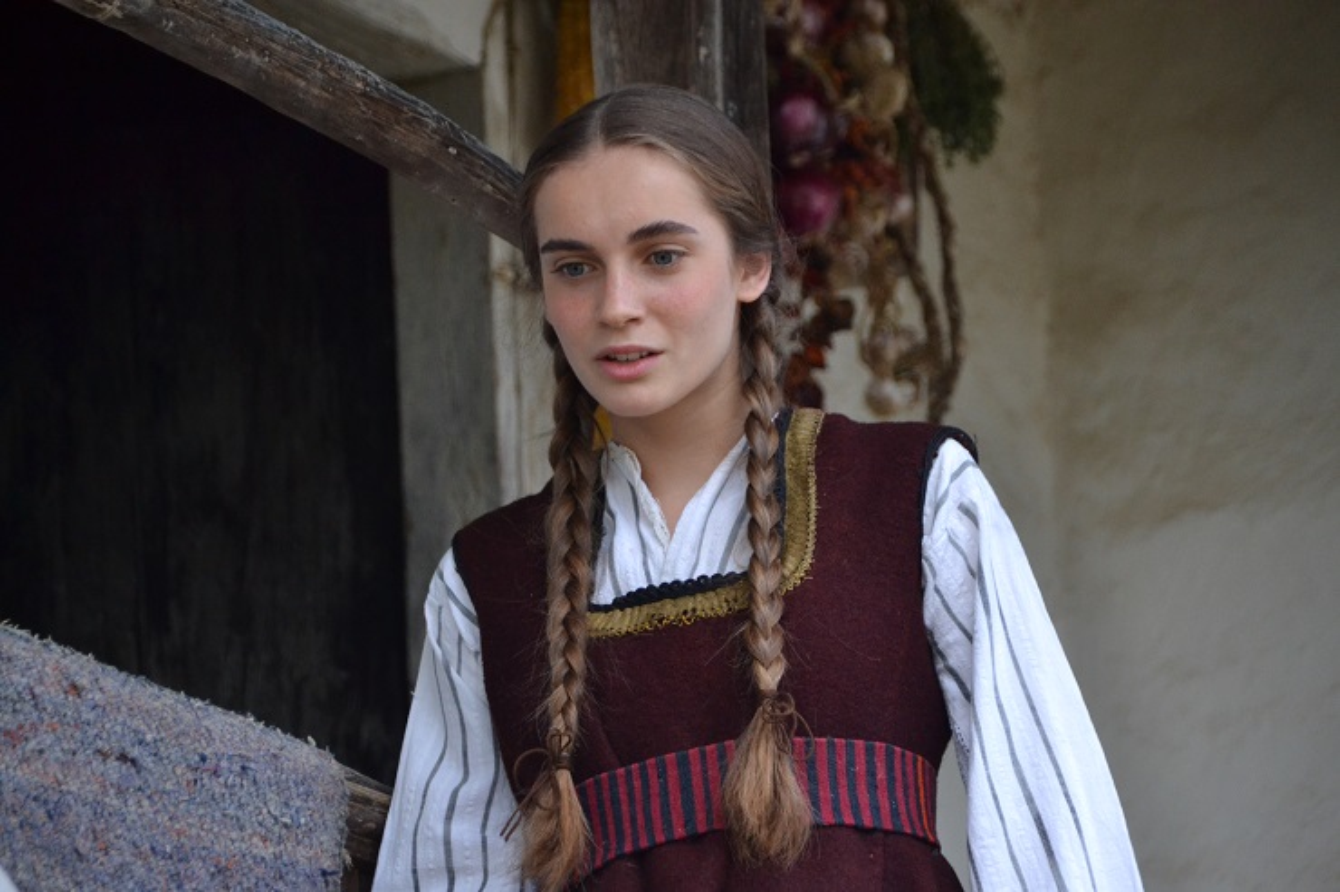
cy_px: 446
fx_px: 8652
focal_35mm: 232
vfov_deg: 5.9
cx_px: 670
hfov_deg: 8.9
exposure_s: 1/500
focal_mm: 155
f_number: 5.6
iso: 1400
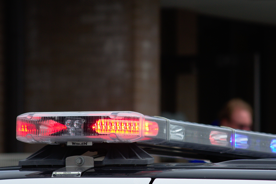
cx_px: 163
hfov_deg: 6.7
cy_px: 100
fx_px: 2344
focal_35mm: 306
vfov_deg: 4.5
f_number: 6.3
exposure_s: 1/1600
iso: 400
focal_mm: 135
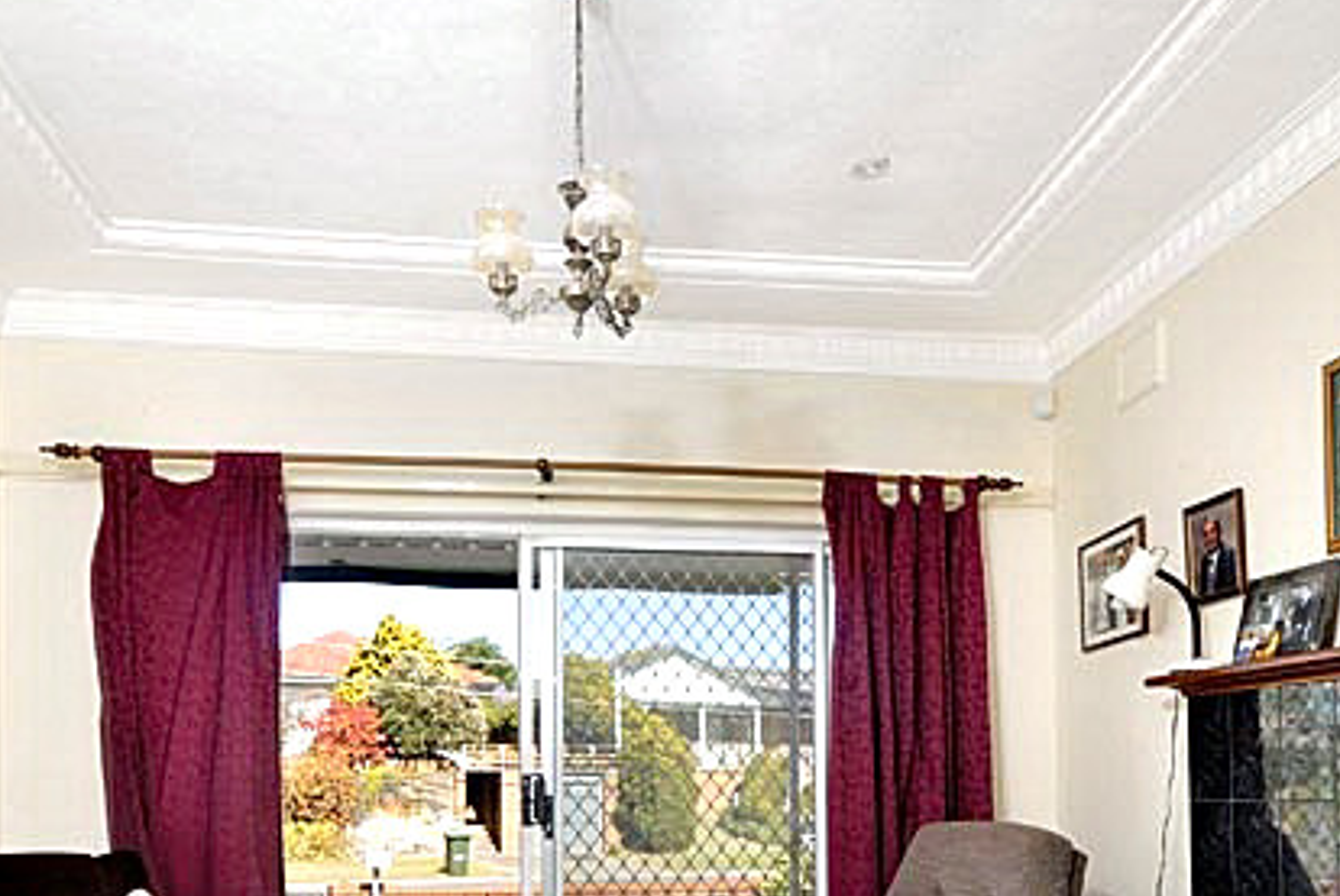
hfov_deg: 63.6
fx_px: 1081
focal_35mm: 29
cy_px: 818
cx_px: 660
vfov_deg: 41.3
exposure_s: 1/25
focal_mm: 10
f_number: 7.1
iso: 100
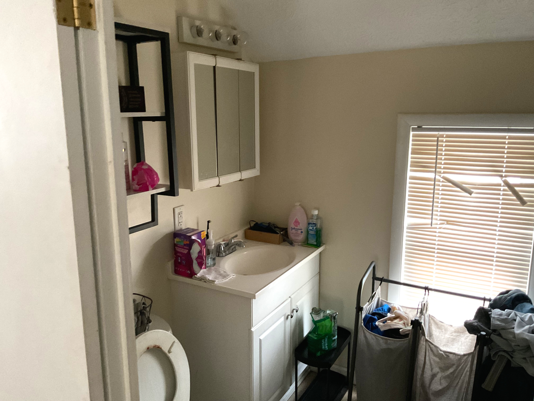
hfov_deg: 61.7
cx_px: 267
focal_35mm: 29
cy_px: 200
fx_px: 447
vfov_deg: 48.2
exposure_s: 1/30
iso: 400
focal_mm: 3
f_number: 1.8
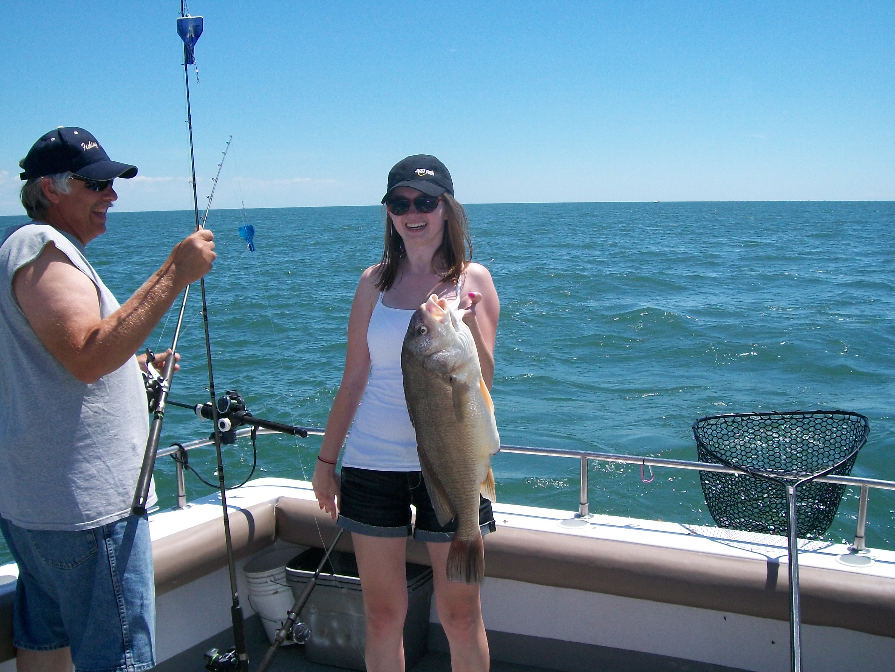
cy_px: 336
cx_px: 448
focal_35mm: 36
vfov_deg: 39.7
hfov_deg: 51.4
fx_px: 931
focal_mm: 6
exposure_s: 1/640
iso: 80
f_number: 4.8
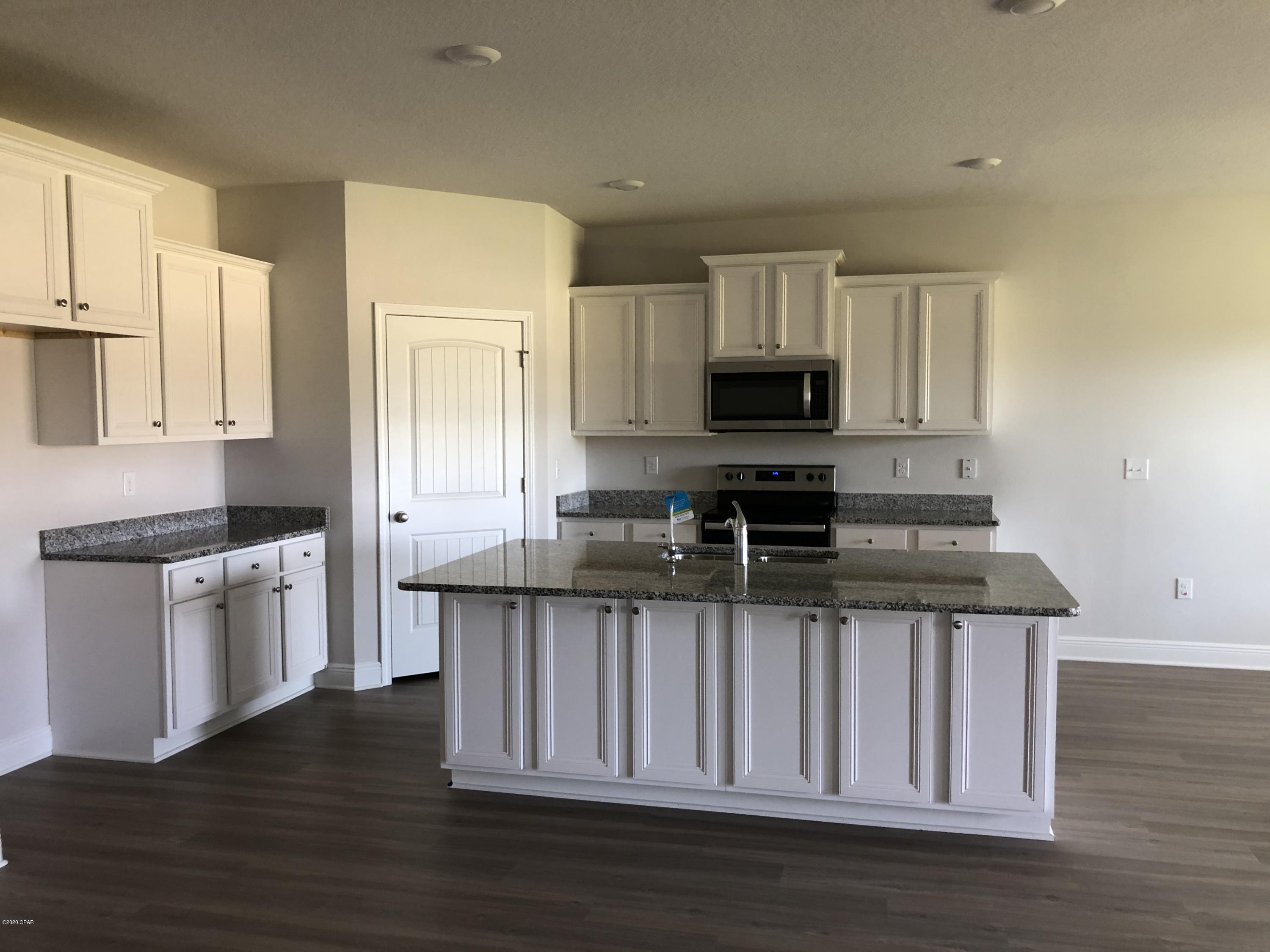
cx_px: 635
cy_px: 476
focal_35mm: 28
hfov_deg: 63.4
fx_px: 1027
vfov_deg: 49.7
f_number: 1.8
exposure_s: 1/20
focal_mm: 3.99
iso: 40
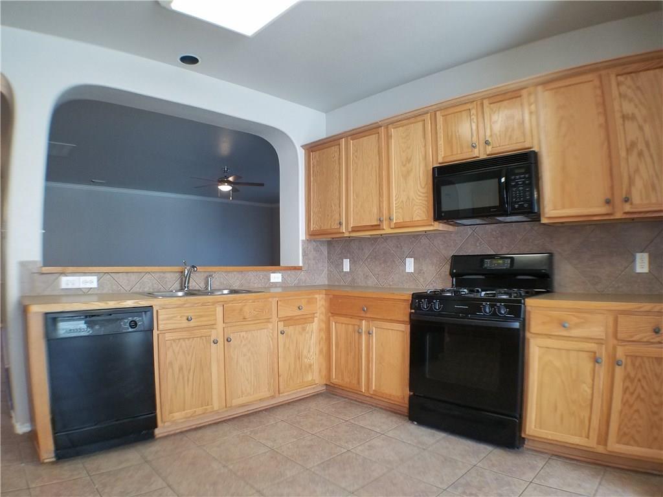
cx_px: 332
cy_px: 248
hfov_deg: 67.3
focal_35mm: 26
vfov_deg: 53.1
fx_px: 498
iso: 160
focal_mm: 4.2
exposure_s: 1/60
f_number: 1.7
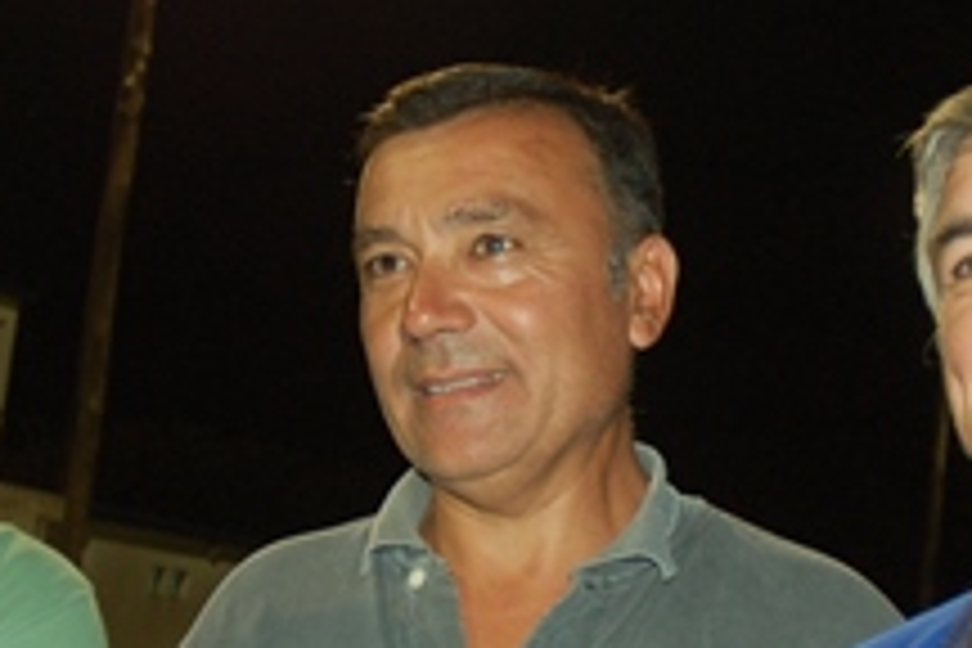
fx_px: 2187
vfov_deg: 16.8
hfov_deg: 25.0
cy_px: 376
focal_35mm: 81
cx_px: 605
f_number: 3.5
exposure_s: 1/60
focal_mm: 18
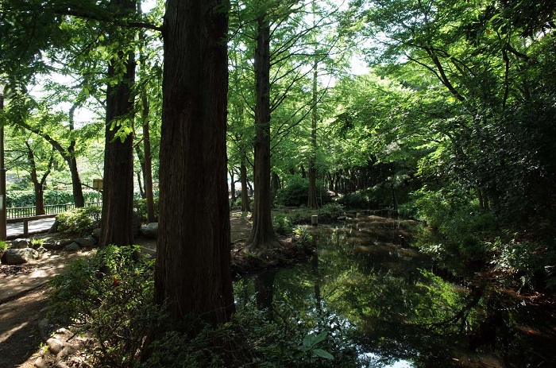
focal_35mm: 28
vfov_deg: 46.2
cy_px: 184
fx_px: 431
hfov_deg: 65.6
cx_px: 278
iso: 100
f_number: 4
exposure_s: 1/60
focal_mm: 18.3
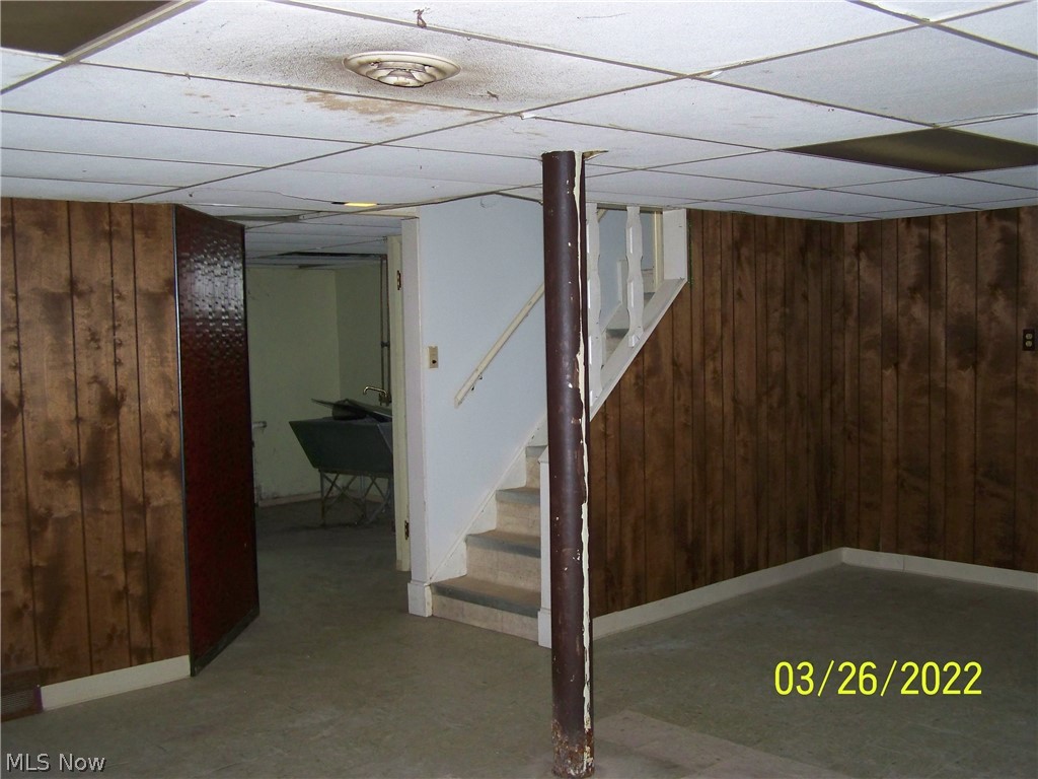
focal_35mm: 38
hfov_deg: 49.0
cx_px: 519
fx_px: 1139
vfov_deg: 37.7
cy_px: 390
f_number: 2.8
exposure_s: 1/30
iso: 200
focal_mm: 6.3
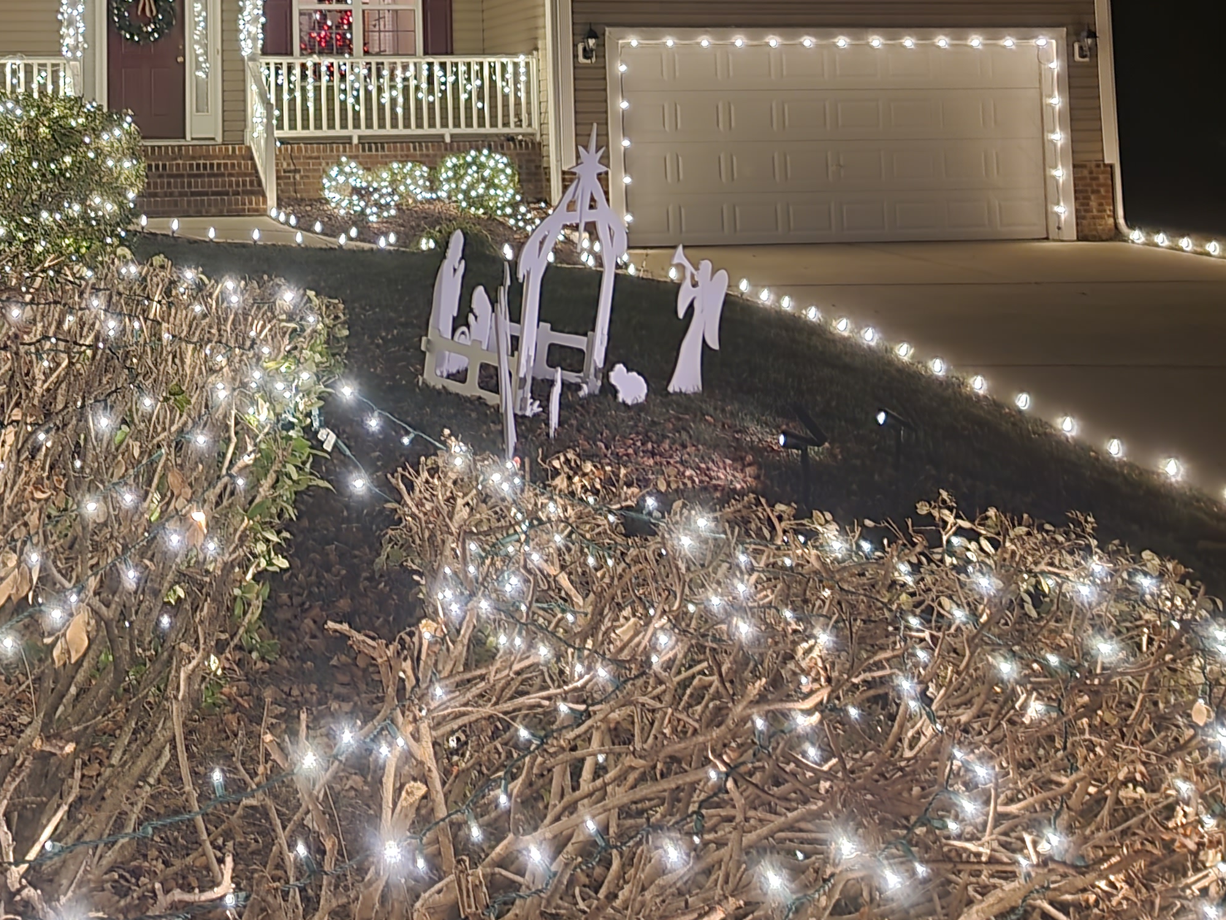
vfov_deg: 28.6
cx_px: 267
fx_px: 1700
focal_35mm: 48
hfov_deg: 38.4
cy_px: 27
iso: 125
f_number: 1.8
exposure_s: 1/10
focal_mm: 6.7
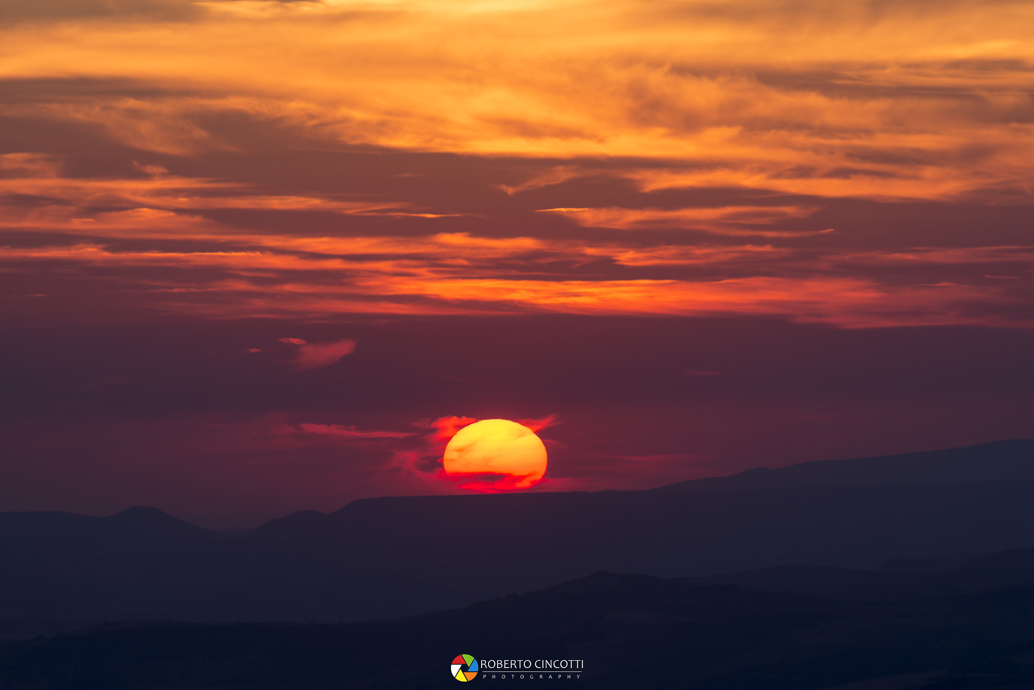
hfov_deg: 5.5
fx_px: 10770
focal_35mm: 375
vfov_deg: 3.7
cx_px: 517
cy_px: 345
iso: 100
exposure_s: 1/250
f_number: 5.6
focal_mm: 250
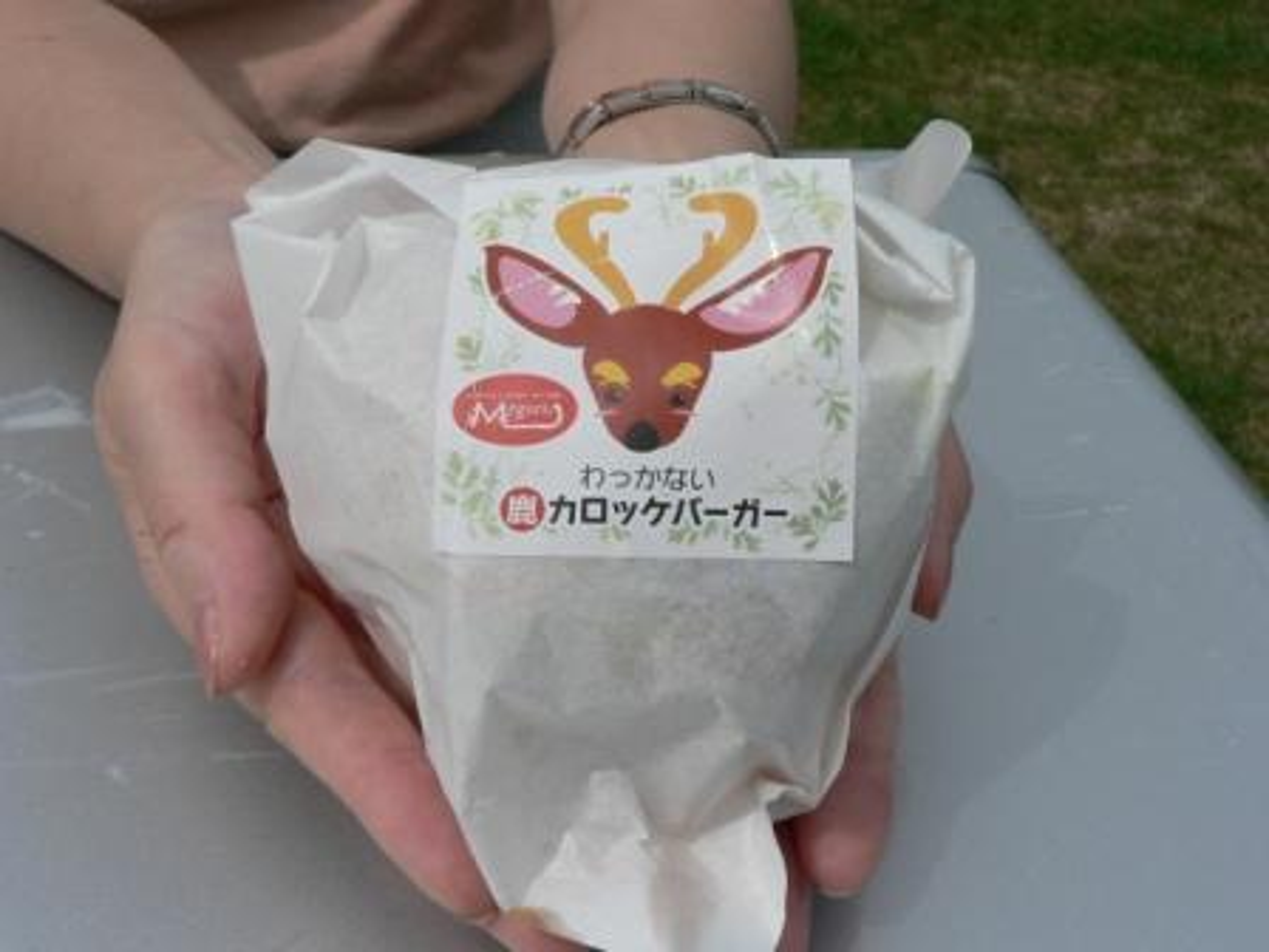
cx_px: 634
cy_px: 476
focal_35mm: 47
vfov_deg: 30.9
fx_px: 1723
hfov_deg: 40.4
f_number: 5.6
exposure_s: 1/800
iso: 80
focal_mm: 7.8
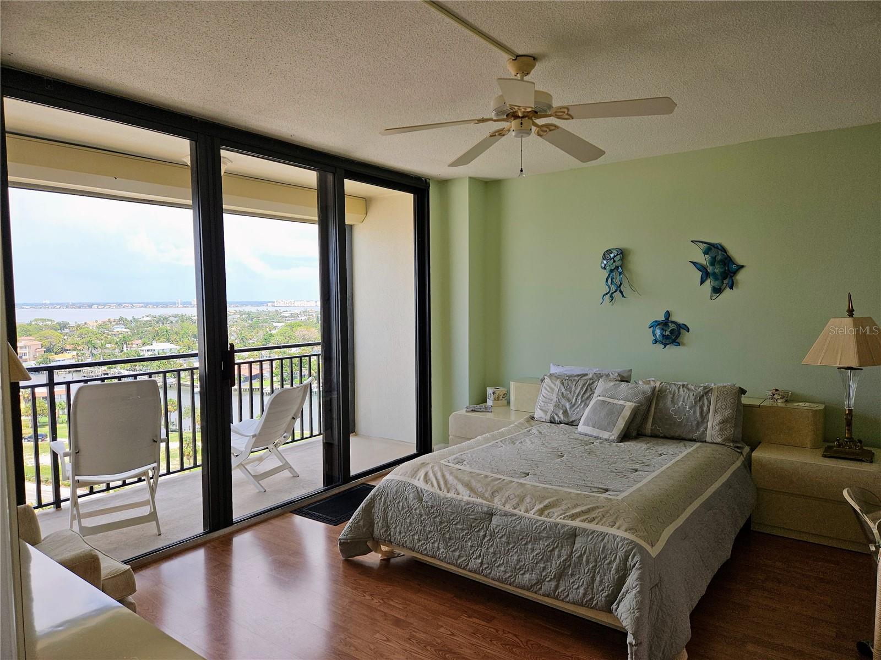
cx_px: 440
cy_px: 330
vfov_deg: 58.9
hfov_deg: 73.9
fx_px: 585
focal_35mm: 23
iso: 25
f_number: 1.8
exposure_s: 1/315
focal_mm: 5.4
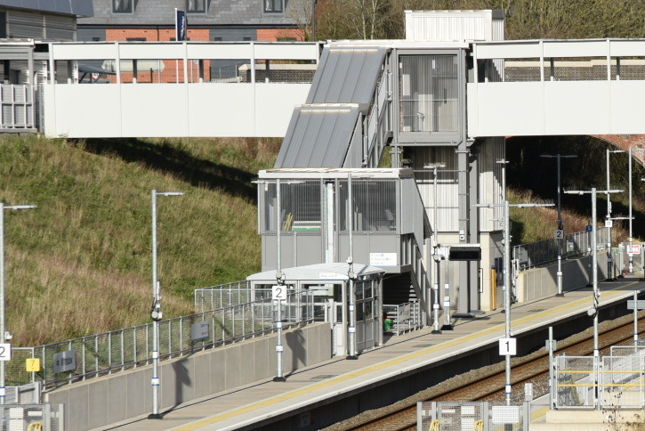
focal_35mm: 268
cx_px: 625
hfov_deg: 7.7
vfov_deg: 5.1
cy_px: 256
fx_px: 4803
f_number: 10
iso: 200
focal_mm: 120
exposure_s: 1/400
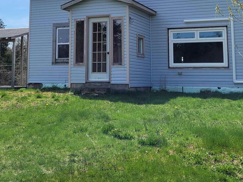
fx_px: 407
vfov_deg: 24.7
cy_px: 28
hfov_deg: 33.1
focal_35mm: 58
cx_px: 96
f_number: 1.8
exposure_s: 1/2890
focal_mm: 5.4
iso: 40
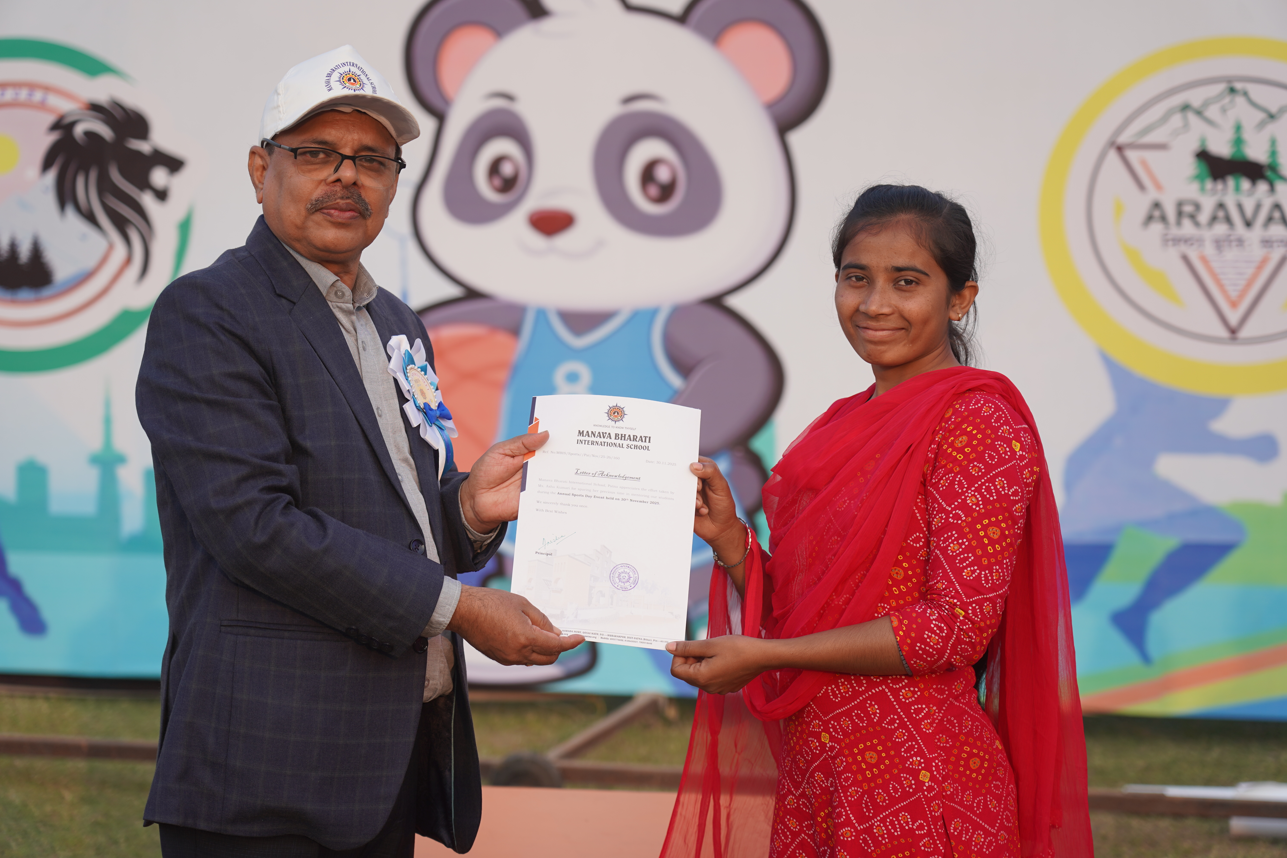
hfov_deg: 22.6
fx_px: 3217
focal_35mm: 90
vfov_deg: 15.2
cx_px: 644
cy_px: 429
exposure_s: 1/250
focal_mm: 90
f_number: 4
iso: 100
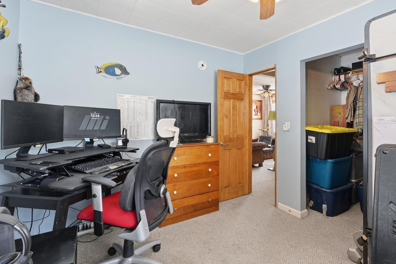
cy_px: 121
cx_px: 231
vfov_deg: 67.3
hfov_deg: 89.2
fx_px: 198
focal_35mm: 18
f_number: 10
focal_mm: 10
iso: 250
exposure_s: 1/25
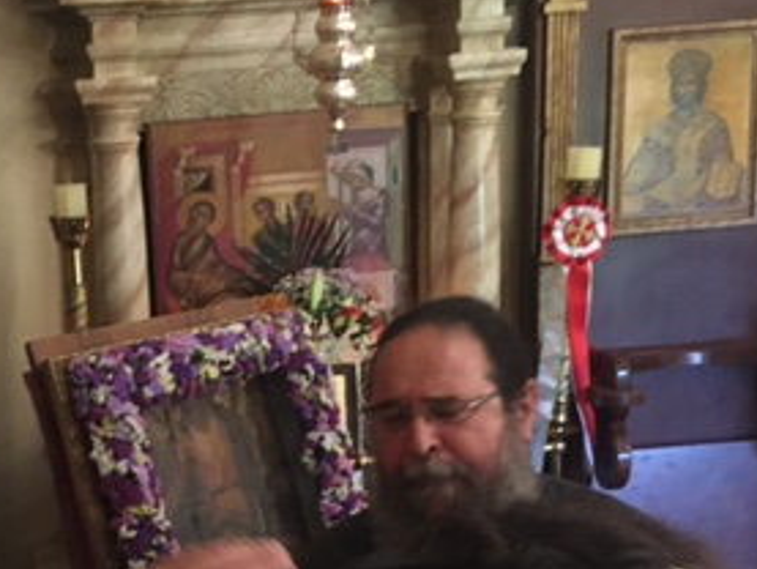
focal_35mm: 67
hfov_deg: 28.0
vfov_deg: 21.6
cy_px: 487
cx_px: 93
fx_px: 1466
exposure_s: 1/17
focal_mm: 4.15
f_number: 2.2
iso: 200
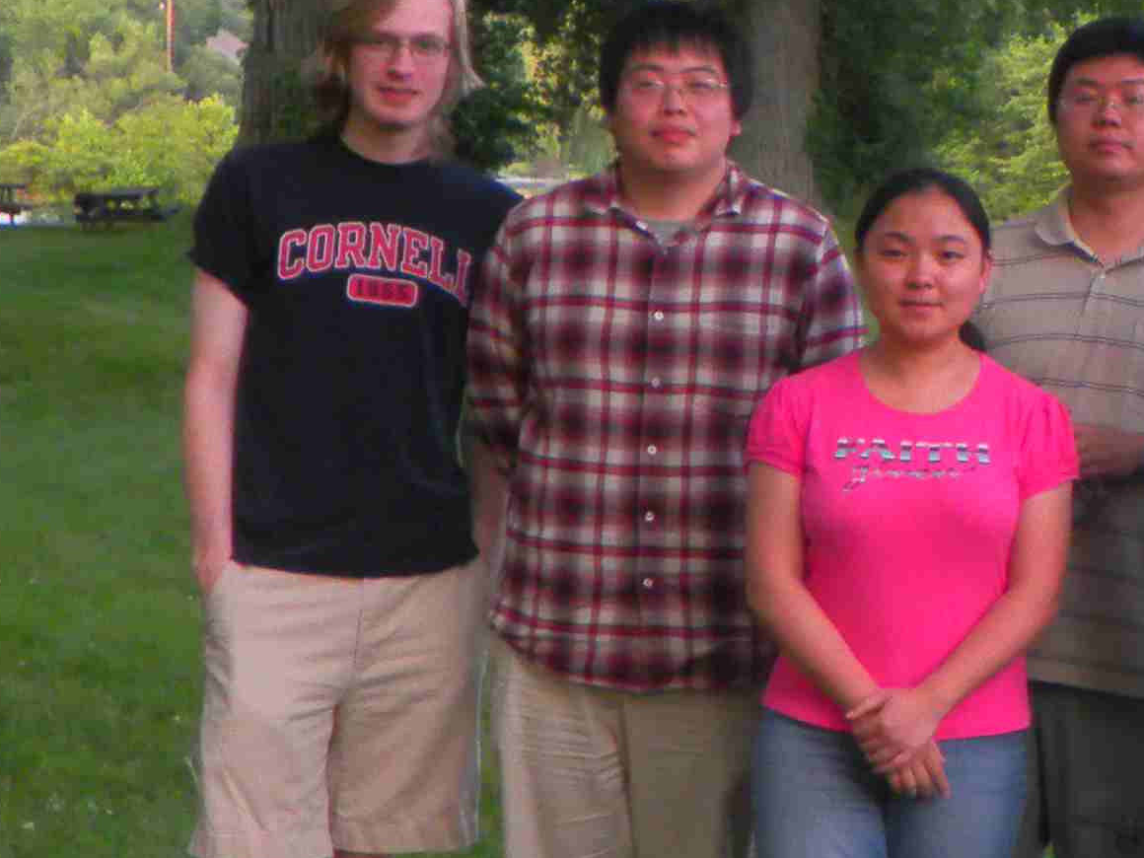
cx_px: 1326
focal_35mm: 170
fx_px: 5618
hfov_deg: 11.4
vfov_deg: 8.7
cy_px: 128
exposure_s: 1/100
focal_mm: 8.2
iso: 200
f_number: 3.2
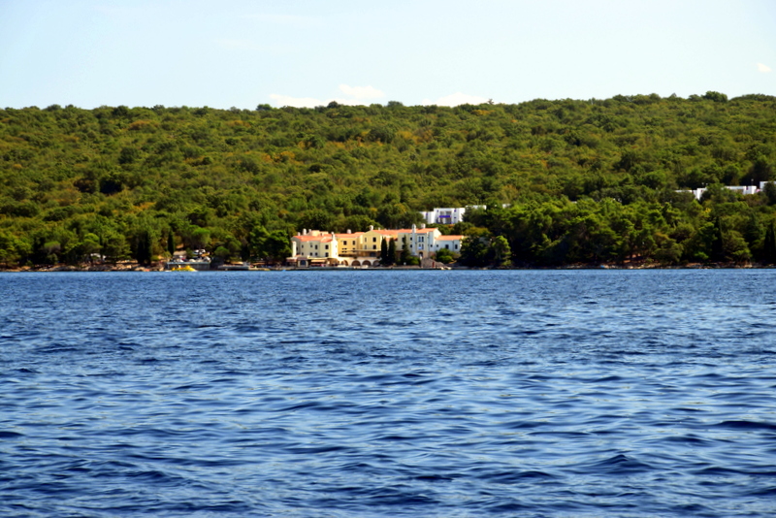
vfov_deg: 8.7
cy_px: 259
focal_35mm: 158
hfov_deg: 13.0
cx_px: 388
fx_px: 3396
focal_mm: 105
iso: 400
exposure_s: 1/250
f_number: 10
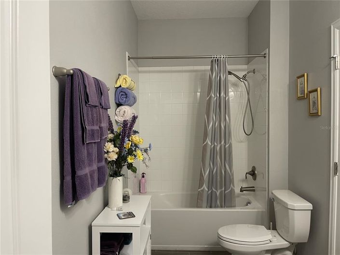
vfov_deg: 54.8
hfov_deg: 69.4
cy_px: 128
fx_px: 245
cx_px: 170
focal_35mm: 25
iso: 125
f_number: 1.6
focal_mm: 5.1
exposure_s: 1/60
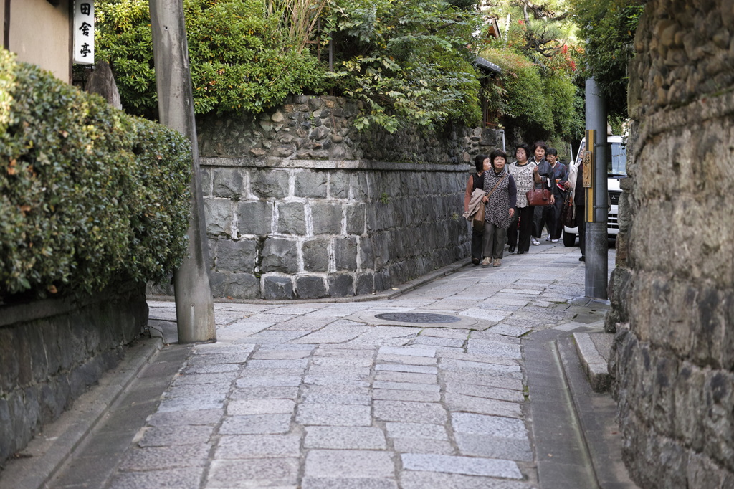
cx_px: 367
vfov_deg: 18.2
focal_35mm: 75
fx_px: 1529
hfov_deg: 27.0
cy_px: 244
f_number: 3.5
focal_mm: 50
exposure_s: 1/125
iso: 100
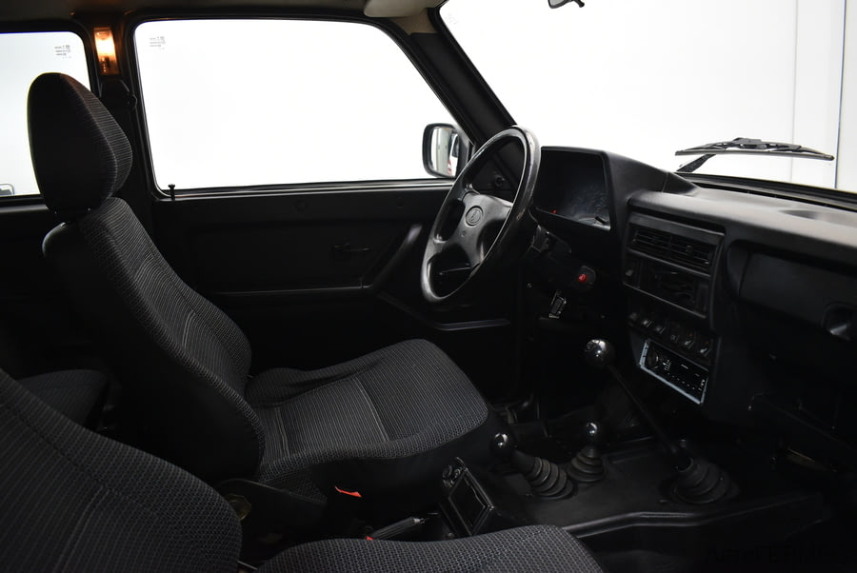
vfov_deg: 48.0
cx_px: 428
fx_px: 643
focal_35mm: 27
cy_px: 286
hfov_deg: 67.3
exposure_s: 1/30
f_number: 3.5
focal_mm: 18
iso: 1000
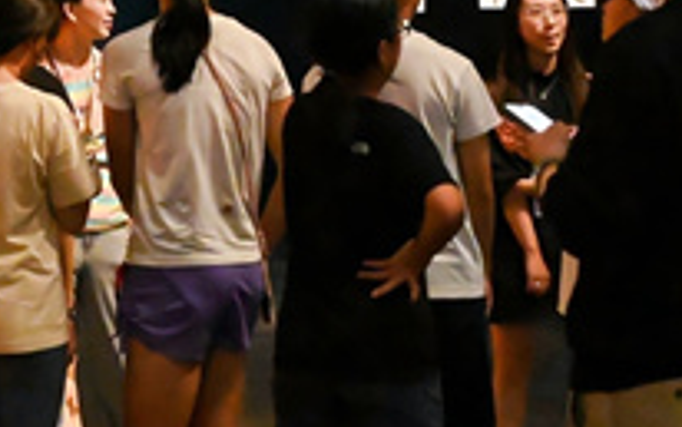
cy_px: 18
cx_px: -132
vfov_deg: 9.7
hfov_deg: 15.0
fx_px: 2511
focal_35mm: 135
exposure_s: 1/80
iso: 20000
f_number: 4
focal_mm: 39
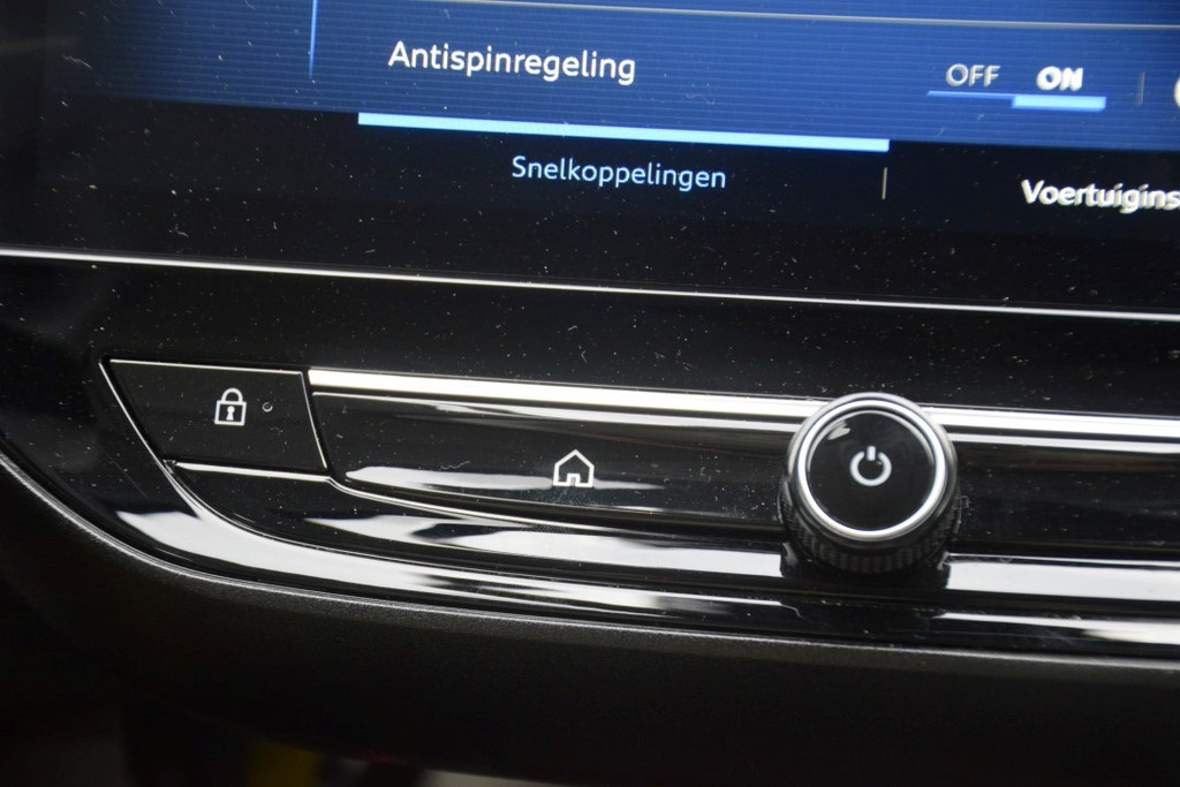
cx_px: 590
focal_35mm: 105
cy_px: 394
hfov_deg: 19.5
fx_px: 3442
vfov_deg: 13.0
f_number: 5.6
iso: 900
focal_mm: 70
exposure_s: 1/60
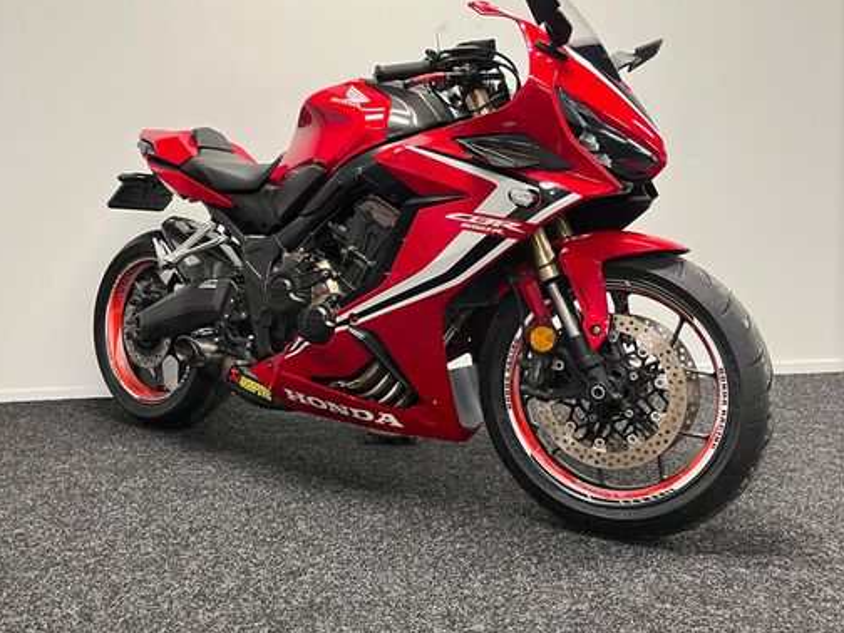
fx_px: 805
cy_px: 261
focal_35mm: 33
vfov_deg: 42.8
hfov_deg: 55.3
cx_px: 392
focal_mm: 5.1
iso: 200
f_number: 1.6
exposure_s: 1/50
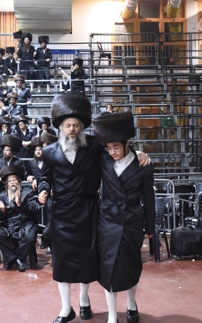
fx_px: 450
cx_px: 75
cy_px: 159
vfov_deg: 39.6
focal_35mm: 51
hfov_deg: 25.2
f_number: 3.2
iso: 3200
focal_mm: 32
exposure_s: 1/100
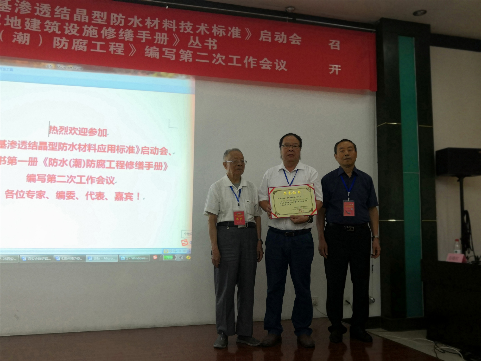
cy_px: 180
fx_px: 472
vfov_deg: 41.8
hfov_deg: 54.0
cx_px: 240
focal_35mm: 34
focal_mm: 3.95
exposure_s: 1/40
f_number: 1.8
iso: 200
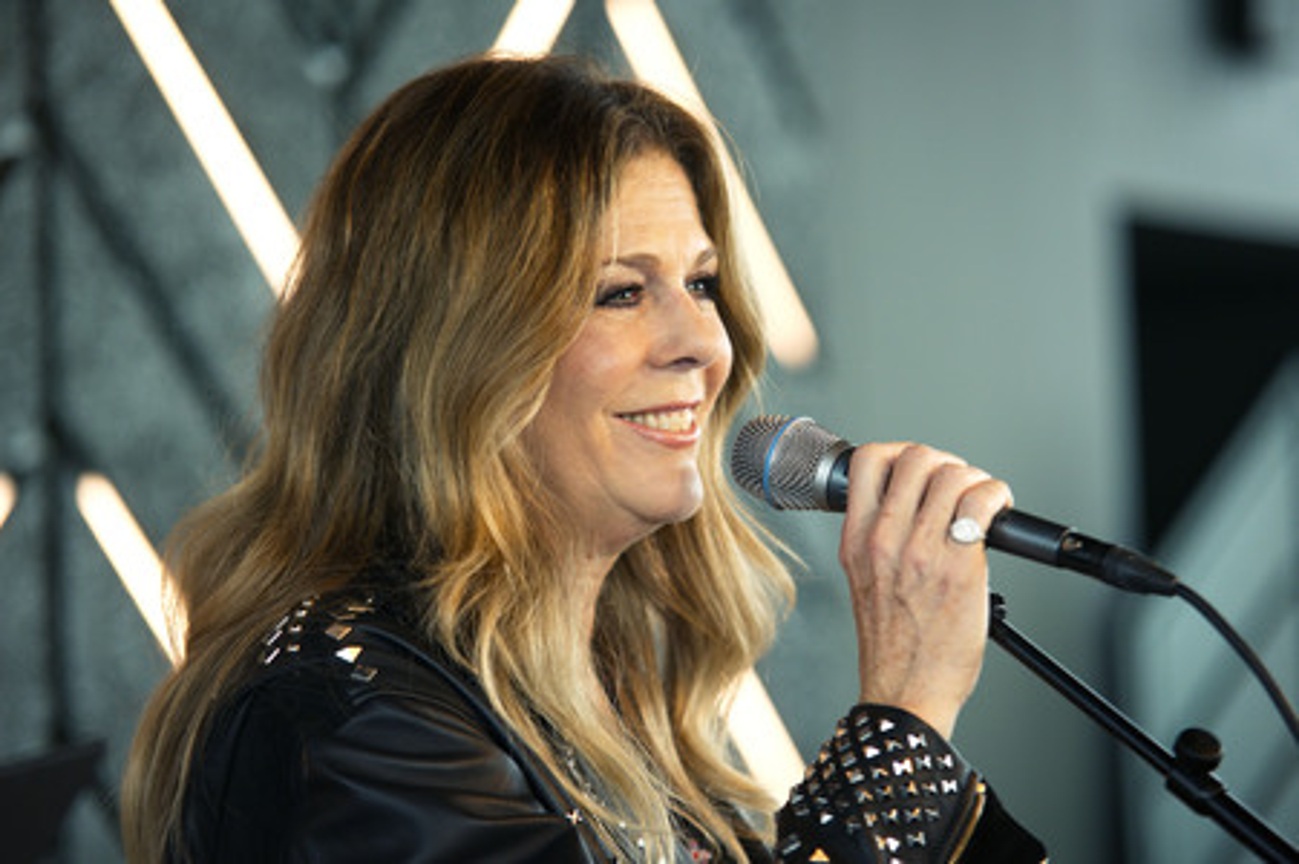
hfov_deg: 15.2
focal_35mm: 135
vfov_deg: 10.1
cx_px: 650
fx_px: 4868
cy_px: 432
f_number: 3.5
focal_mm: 135
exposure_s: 1/200
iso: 1600
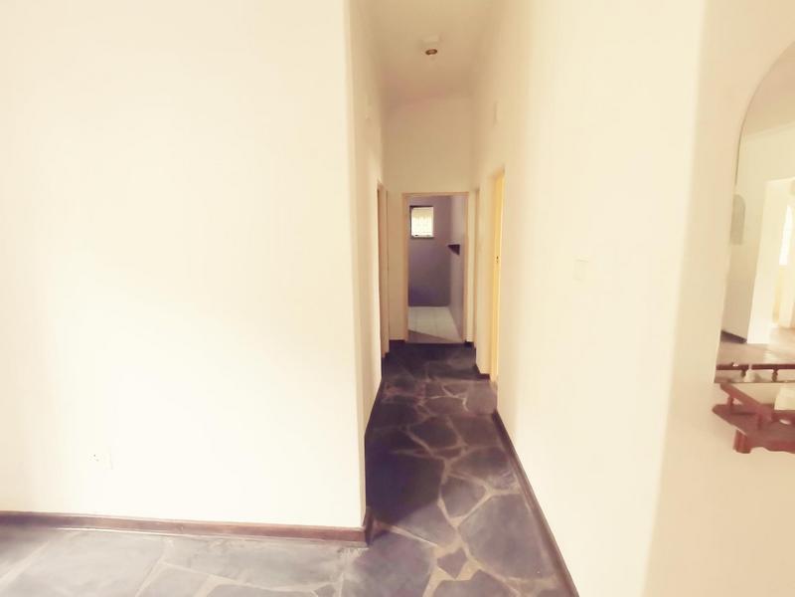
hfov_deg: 91.0
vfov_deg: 74.7
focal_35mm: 17
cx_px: 398
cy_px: 298
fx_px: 390
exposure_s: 1/33.3
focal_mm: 1.78
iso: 320
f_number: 2.4
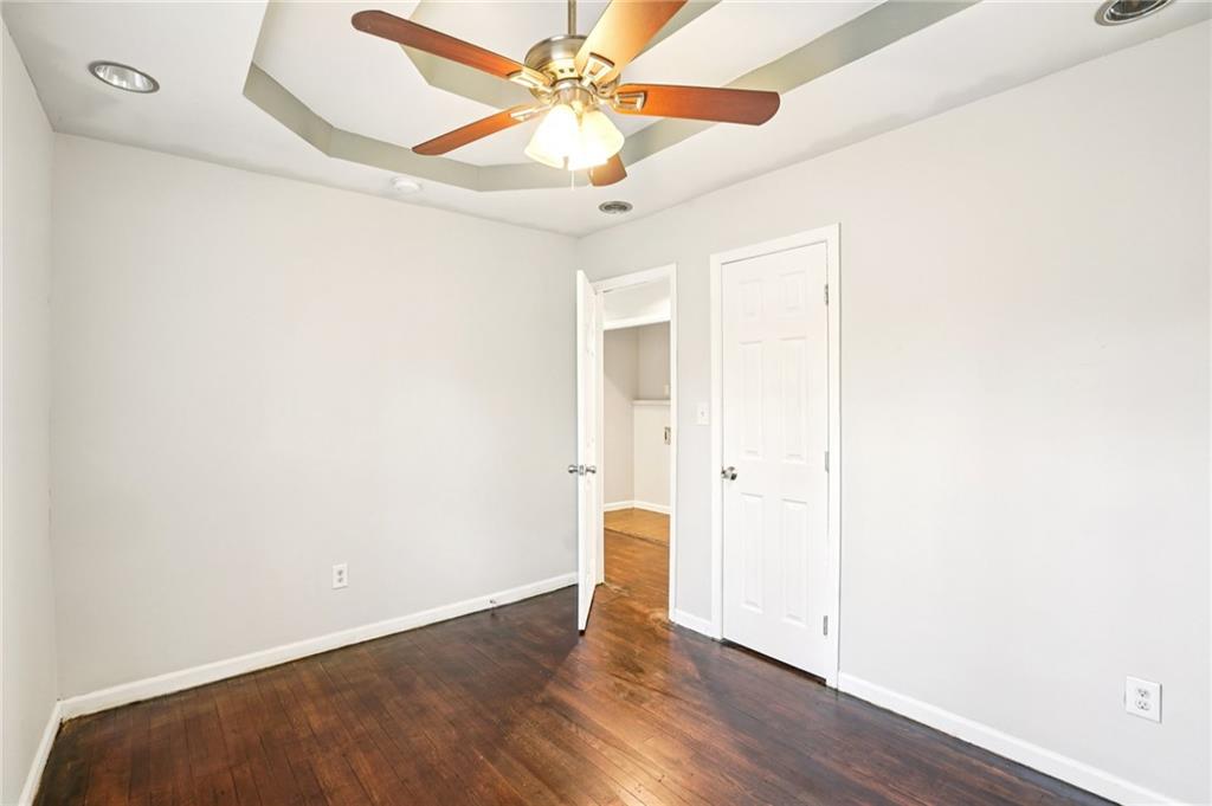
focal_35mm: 16
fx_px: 538
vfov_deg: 73.7
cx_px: 606
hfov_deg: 96.8
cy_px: 403
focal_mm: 16
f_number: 9
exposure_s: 1/1.67
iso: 400
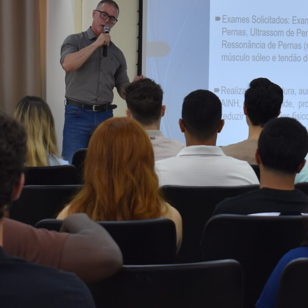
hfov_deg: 12.3
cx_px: 206
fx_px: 1433
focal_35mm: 142
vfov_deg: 12.2
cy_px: 62
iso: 400
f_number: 4.5
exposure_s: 1/80
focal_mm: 35
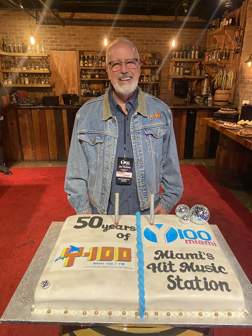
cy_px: 168
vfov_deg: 67.3
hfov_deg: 53.1
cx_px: 126
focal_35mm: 26
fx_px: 252
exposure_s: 1/60
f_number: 1.8
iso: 400
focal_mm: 4.25
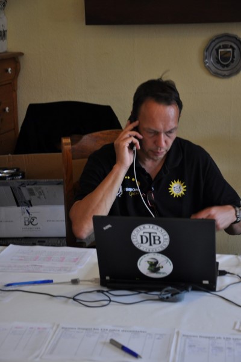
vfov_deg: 23.4
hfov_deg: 15.7
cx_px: 120
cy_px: 181
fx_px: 874
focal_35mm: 87
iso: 900
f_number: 5
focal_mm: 58
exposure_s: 1/30
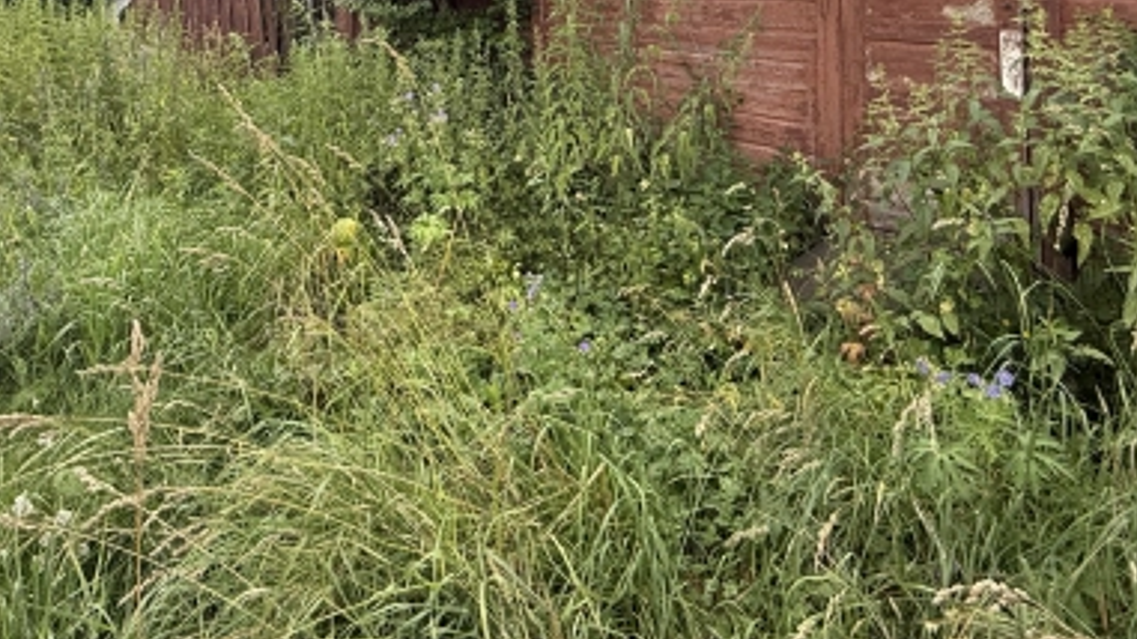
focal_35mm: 25
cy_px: -51
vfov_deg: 38.6
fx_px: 753
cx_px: 492
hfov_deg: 73.7
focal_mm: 2.22
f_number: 2.2
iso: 64
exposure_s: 1/335
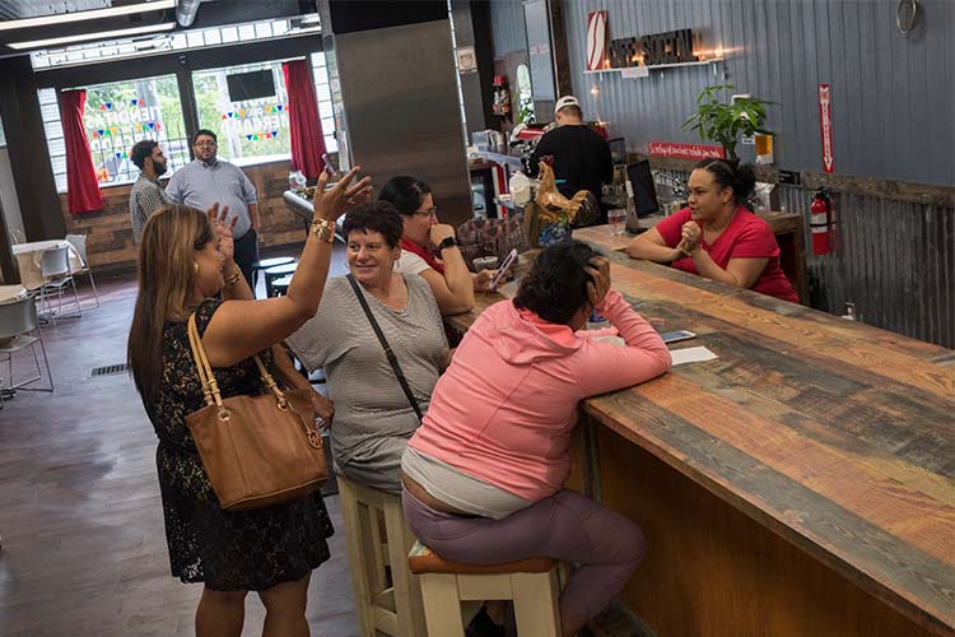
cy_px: 318
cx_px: 478
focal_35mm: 34
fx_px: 902
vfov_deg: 38.9
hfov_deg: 55.8
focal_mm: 34
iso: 500
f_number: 7.1
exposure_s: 1/100
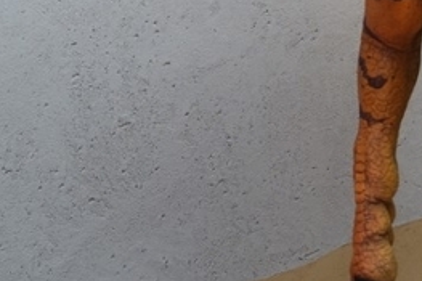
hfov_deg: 16.0
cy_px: -103
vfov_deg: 10.4
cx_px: 258
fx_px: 1499
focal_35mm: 128
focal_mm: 28
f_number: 3.2
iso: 100
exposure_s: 1/200
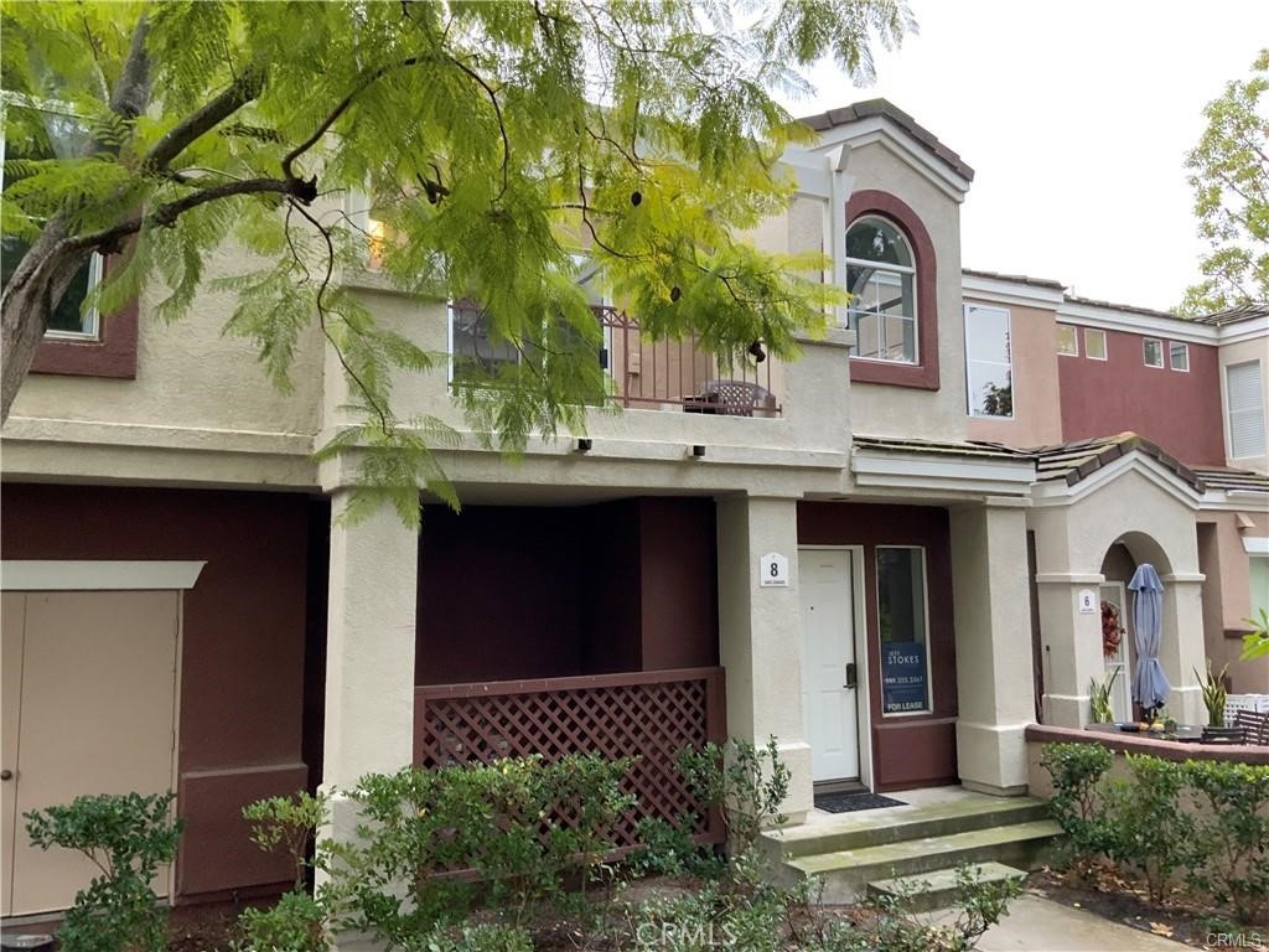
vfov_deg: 48.2
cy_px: 476
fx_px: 1063
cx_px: 634
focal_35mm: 29
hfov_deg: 61.7
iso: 100
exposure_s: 1/60
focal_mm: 3
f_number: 1.8
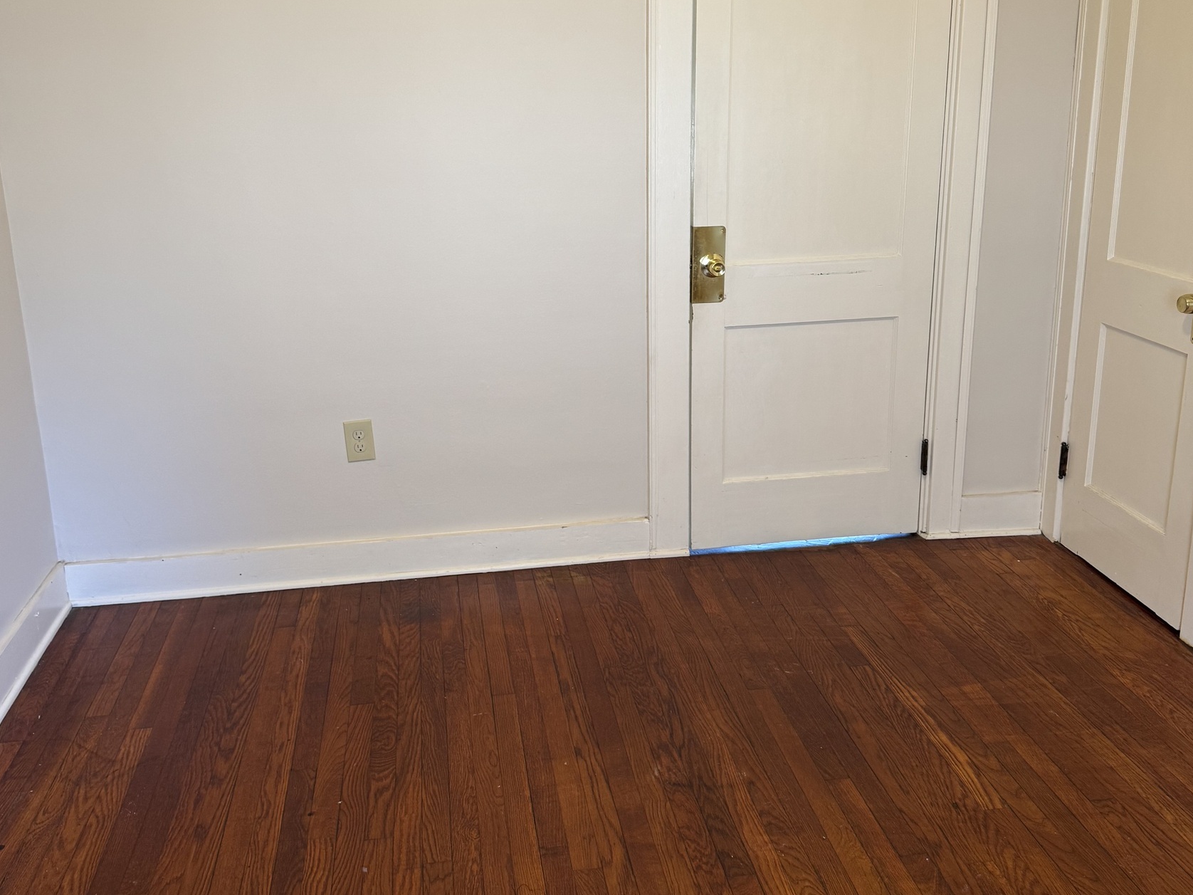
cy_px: 374
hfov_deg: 55.3
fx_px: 1137
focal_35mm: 33
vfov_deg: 42.8
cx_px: 581
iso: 100
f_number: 1.78
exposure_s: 1/60
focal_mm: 6.76
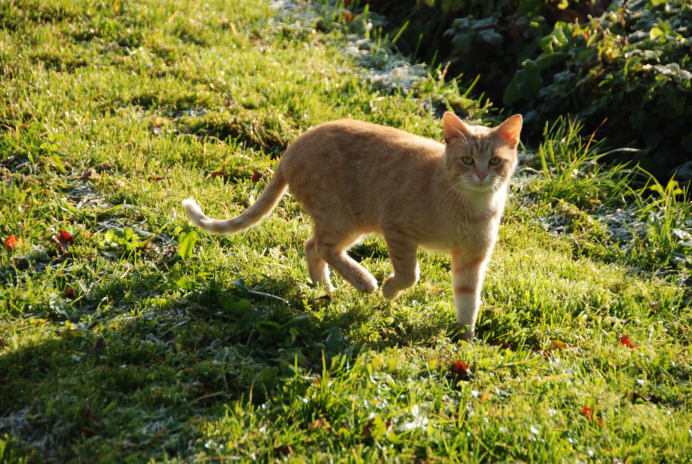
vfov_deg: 8.7
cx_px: 346
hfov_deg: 13.0
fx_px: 3031
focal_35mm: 158
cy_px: 232
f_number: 5.6
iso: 320
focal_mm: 105
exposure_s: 1/500
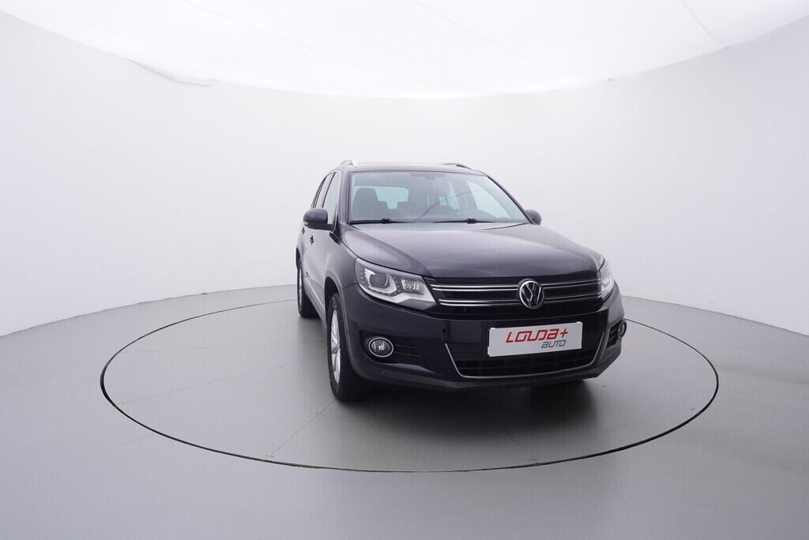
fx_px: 506
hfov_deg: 77.3
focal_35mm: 22
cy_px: 270
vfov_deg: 56.2
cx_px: 404
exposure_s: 1/80
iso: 200
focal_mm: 15
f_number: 5
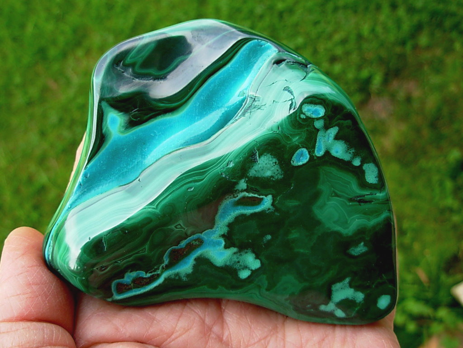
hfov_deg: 49.0
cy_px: 174
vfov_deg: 37.7
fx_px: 508
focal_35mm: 38
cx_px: 232
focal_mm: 6.3
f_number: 2.9
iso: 50
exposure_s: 1/176
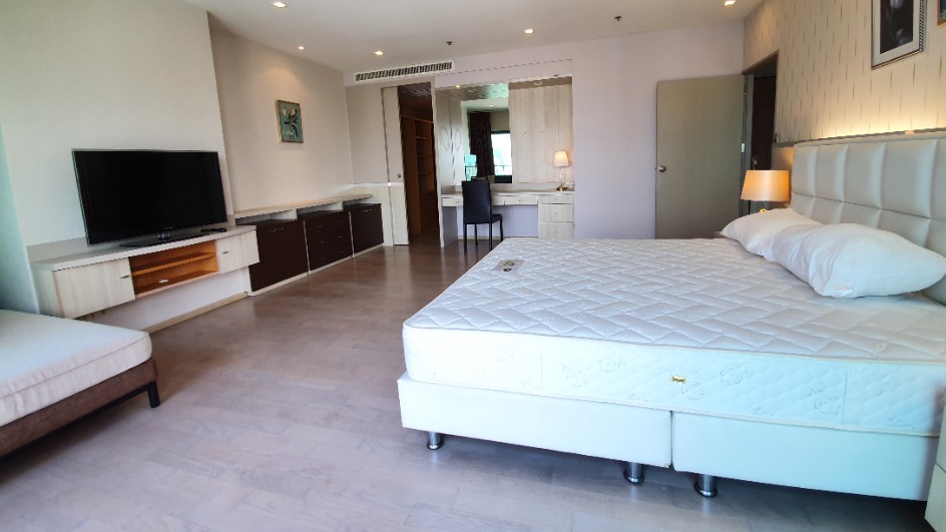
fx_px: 376
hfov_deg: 103.0
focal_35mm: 15
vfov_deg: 69.9
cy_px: 217
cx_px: 485
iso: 64
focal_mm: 1.8
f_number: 2.2
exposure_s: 1/100
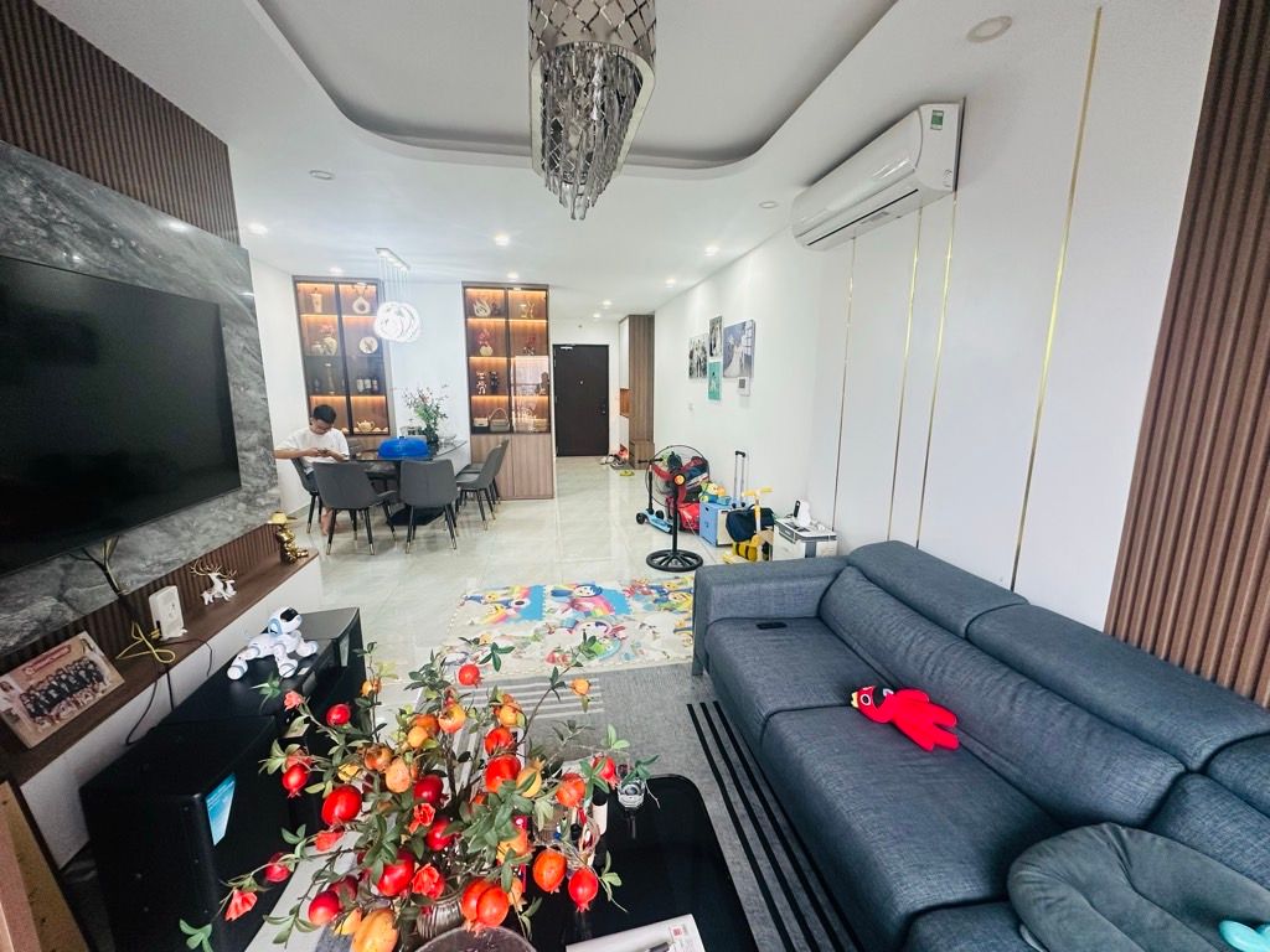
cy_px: 476
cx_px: 635
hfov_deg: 102.1
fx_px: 514
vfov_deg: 85.7
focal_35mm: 14
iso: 160
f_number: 2.2
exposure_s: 1/99
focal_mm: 2.22
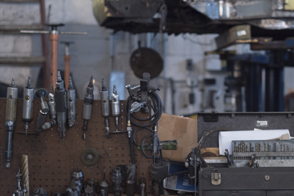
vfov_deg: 12.5
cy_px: 125
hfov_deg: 18.6
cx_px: 235
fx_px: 890
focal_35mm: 109
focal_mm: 50
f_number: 2.2
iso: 2000
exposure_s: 1/100
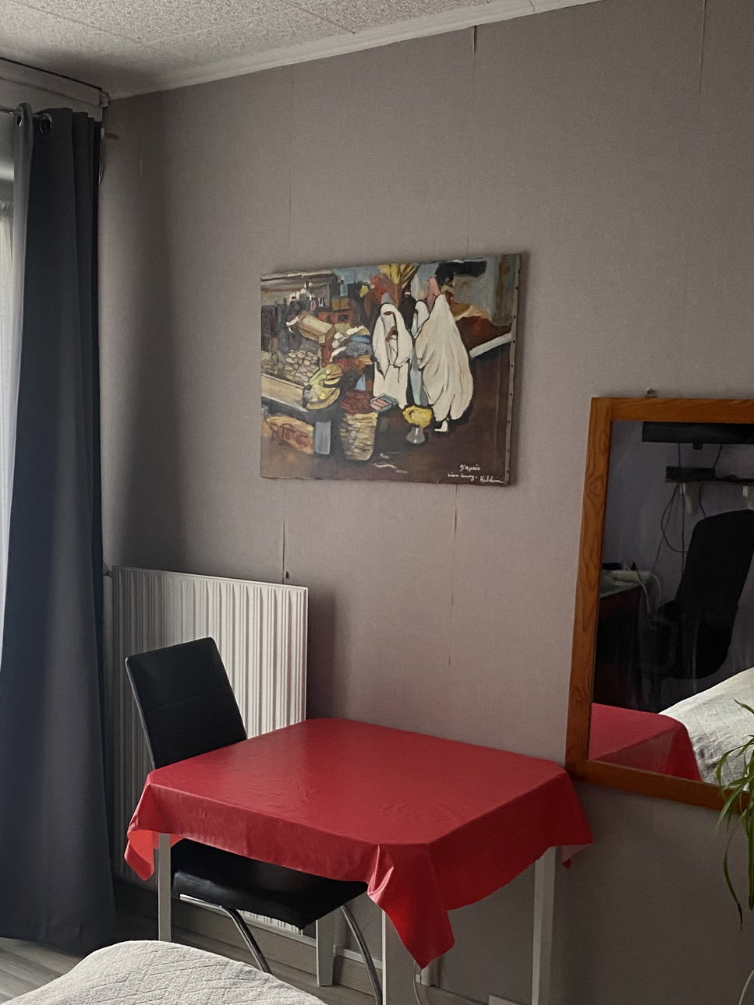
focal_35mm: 43
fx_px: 1249
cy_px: 622
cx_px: 224
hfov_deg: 33.2
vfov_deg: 43.5
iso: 125
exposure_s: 1/76
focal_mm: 4.25
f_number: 1.8
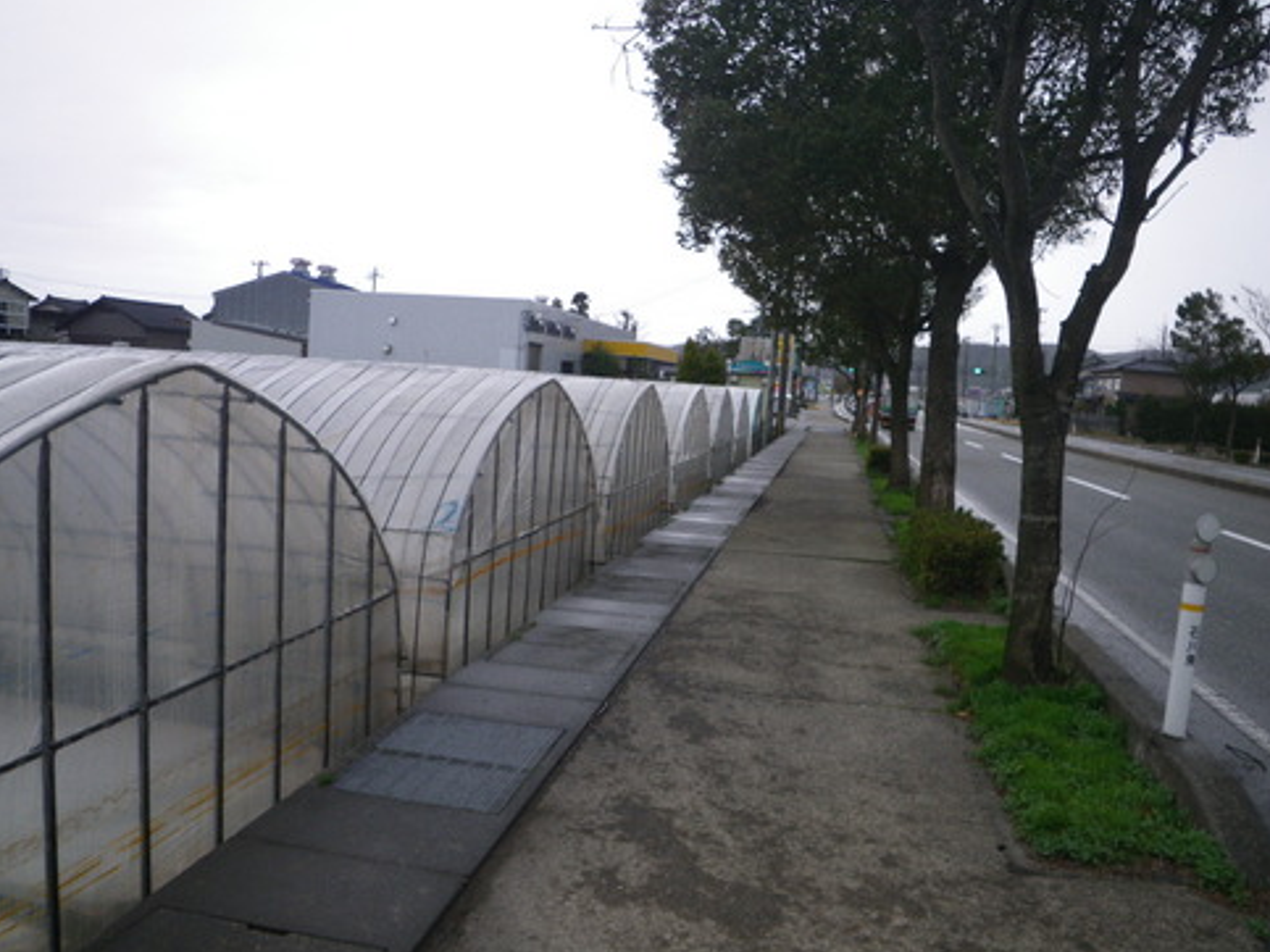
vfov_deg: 48.2
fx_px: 1064
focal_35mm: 29
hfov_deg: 61.7
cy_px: 483
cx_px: 631
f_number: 3.5
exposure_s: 1/50
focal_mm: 5
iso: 64
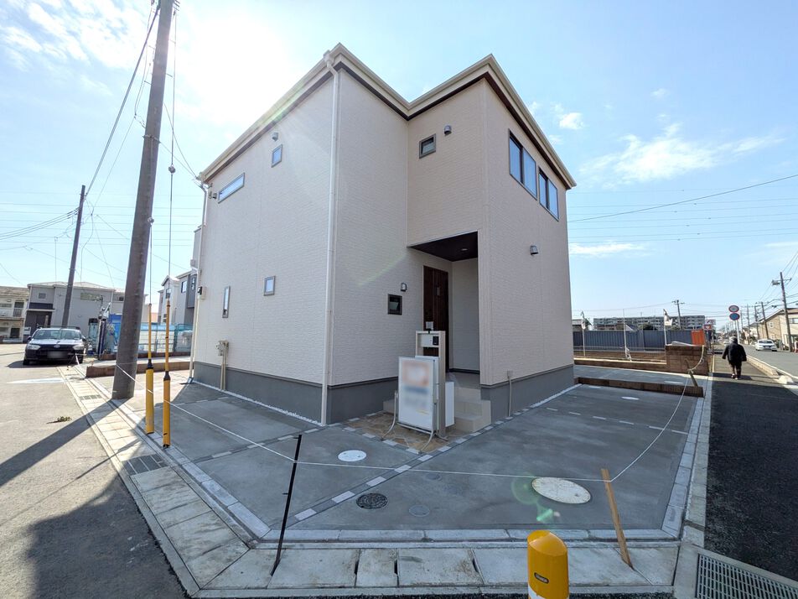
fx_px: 323
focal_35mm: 14
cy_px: 300
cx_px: 399
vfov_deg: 85.7
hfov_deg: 102.1
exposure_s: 1/6410
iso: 54
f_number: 2.2
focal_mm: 1.83
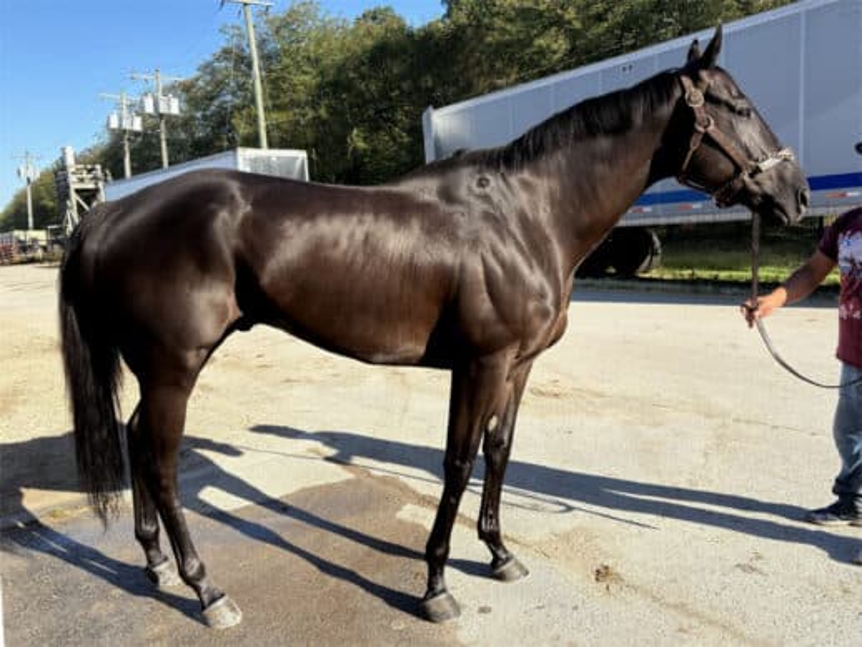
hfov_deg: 67.3
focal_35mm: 26
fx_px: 648
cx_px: 431
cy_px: 324
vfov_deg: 53.1
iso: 50
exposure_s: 1/1901
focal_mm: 6
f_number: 1.6
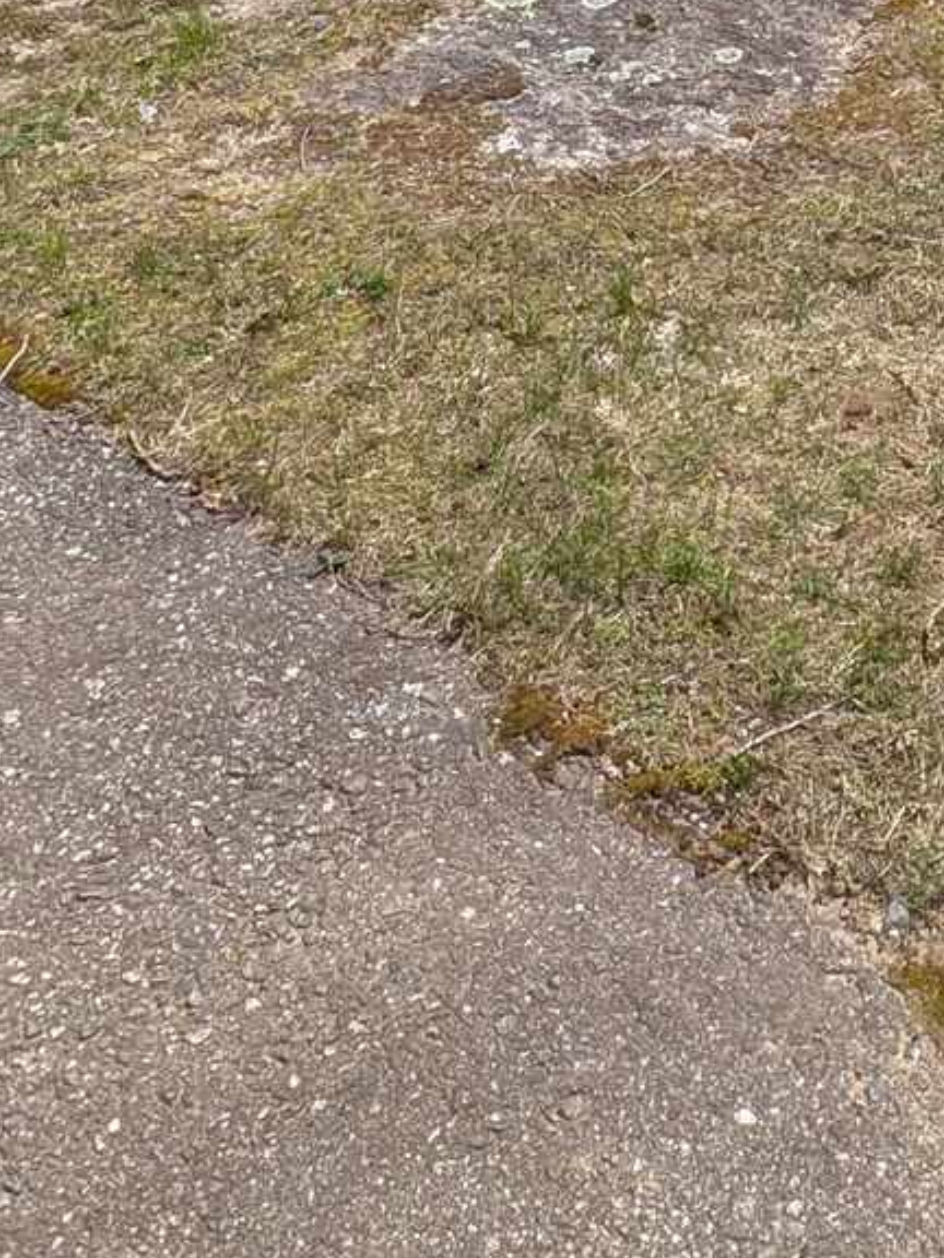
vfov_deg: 32.1
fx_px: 1891
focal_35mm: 52
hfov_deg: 26.3
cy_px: -155
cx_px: 979
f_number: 2.2
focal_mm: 1.54
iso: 30
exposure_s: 1/1036
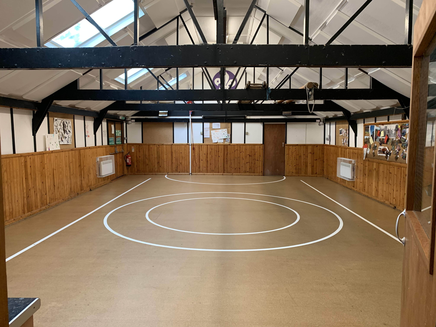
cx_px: 218
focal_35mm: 26
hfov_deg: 67.3
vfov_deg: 53.1
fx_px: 327
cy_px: 164
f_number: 1.8
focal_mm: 4.25
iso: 160
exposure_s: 1/50
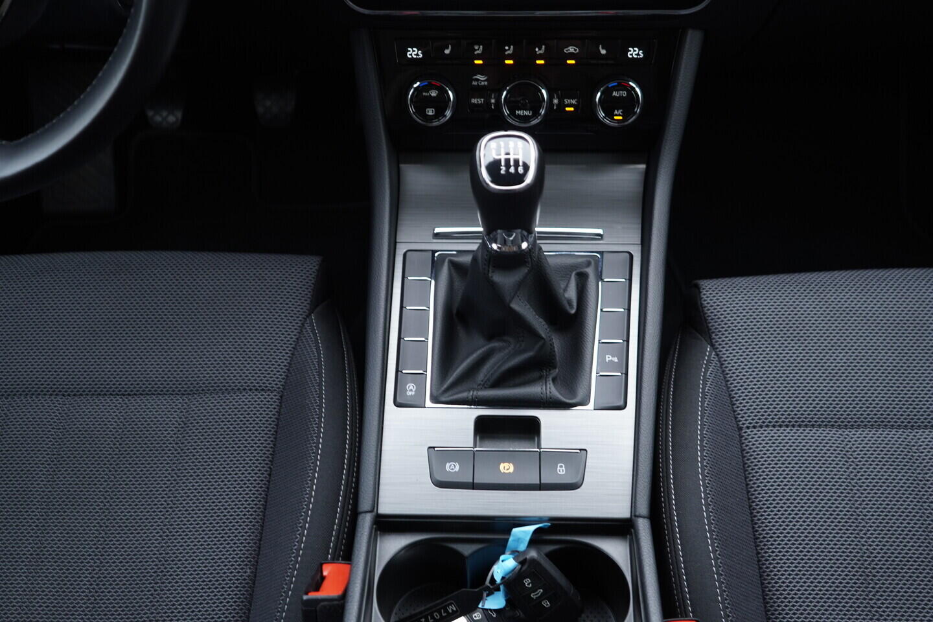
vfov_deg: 36.9
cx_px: 466
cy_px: 311
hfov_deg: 53.1
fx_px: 933
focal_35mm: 36
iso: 320
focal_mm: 24
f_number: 2.8
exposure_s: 1/40
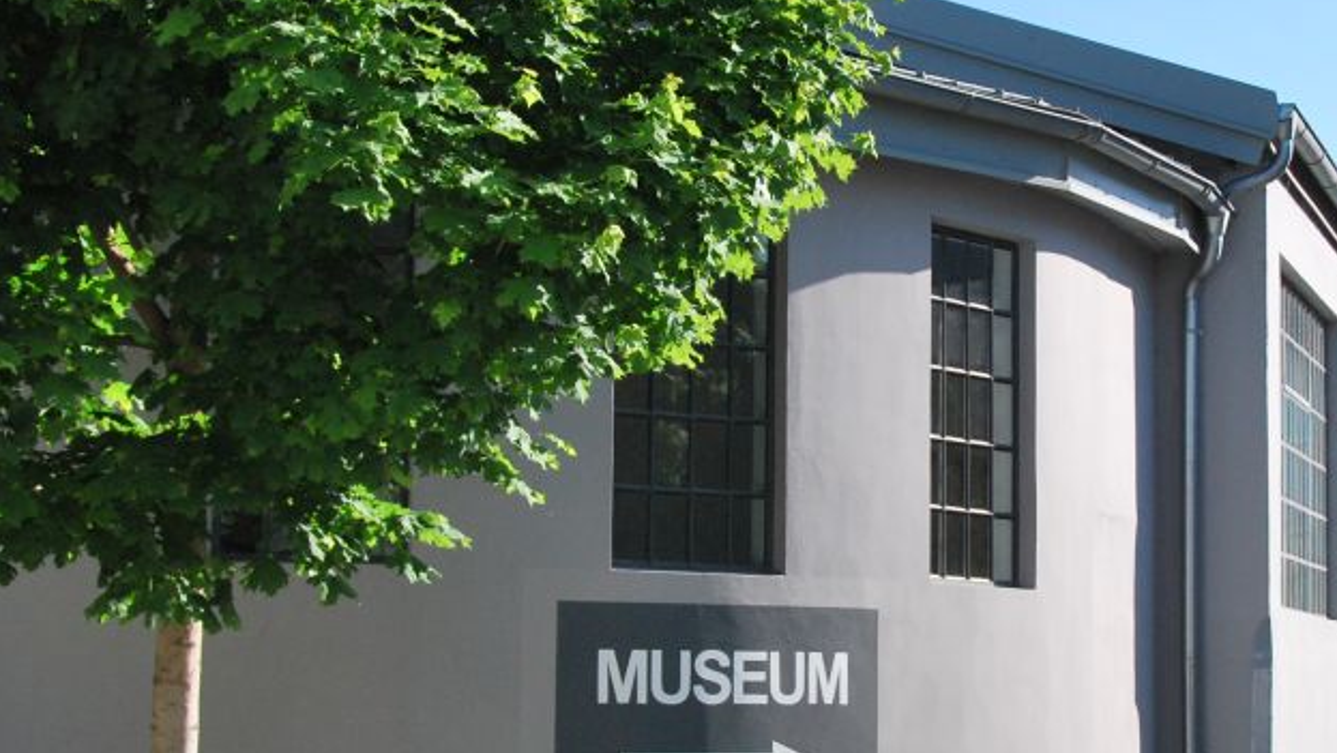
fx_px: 2979
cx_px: 959
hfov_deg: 25.1
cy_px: 407
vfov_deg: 14.4
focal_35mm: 84
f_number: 5.6
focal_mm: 26
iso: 400
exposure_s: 1/1600
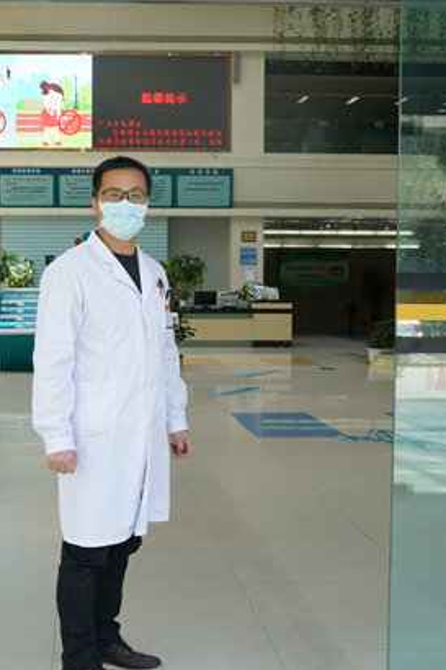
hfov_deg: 25.2
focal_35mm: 53
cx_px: 113
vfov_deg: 37.5
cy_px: 337
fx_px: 986
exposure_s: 1/60
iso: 640
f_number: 9
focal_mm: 35
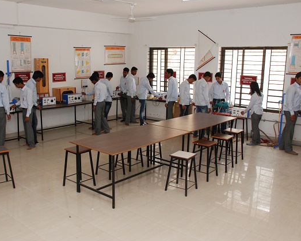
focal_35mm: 35
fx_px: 312
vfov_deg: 42.2
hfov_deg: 51.4
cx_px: 134
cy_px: 123
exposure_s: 1/60
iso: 400
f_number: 5.6
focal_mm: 20
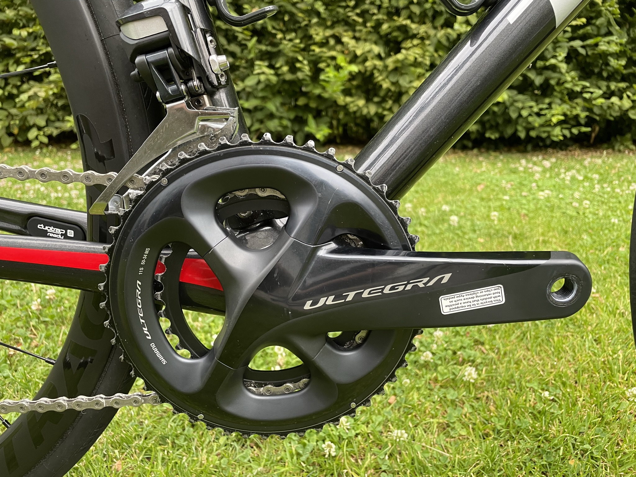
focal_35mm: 26
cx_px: 318
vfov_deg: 53.1
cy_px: 238
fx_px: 478
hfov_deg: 67.3
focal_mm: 4.2
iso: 125
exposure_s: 1/67
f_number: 1.6
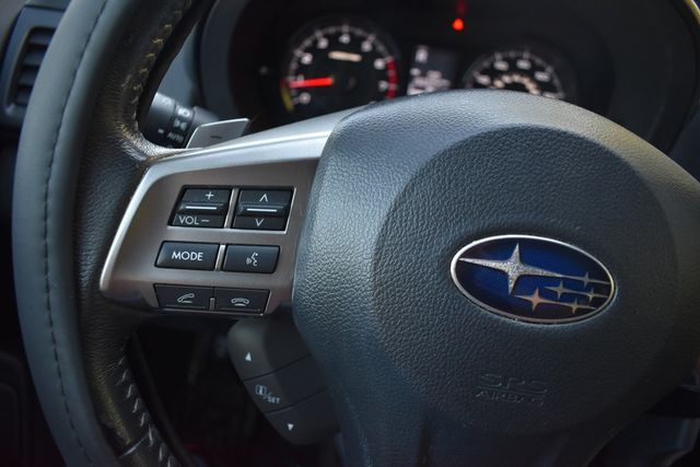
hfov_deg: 67.4
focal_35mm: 27
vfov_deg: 48.0
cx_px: 350
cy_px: 234
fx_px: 525
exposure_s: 1/125
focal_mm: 18
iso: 800
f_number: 3.5
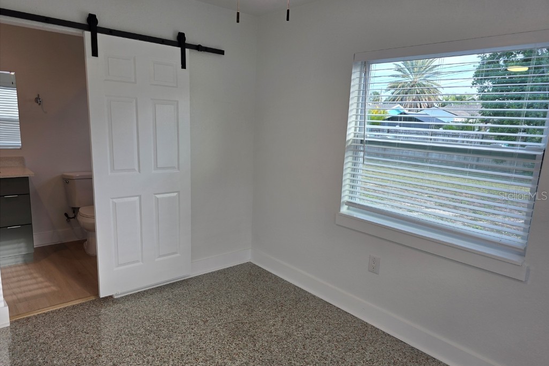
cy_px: 195
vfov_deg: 53.1
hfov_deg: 73.8
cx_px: 274
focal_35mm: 24
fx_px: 366
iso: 25
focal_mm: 6.3
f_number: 1.7
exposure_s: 1/120
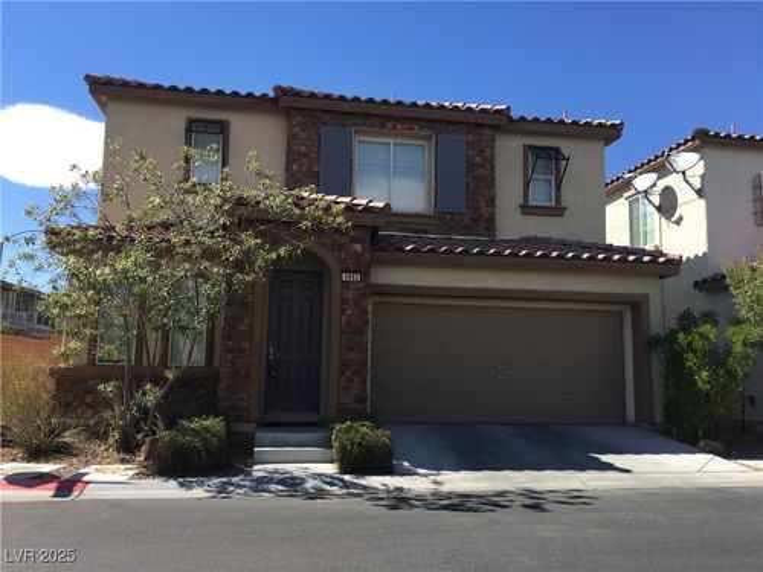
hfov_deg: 61.7
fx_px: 639
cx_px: 382
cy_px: 286
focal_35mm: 29
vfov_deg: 48.2
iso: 25
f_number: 2.2
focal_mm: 4.15
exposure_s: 1/905
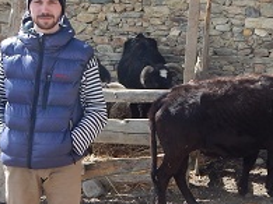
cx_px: 157
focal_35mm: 66
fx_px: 520
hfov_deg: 29.4
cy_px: 91
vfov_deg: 22.2
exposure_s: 1/640
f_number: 3
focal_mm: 4
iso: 125
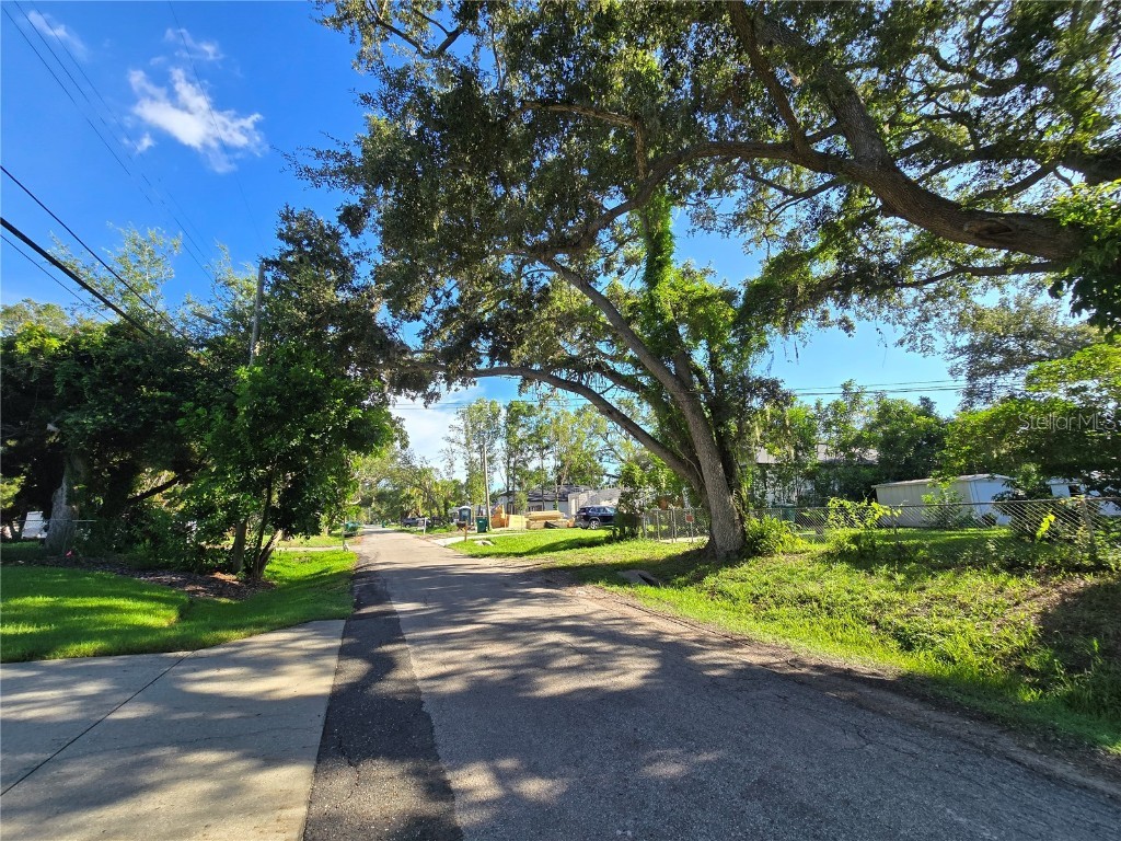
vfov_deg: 89.9
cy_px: 420
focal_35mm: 13
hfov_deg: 106.2
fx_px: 421
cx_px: 560
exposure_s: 1/937
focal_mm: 2.2
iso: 50
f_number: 2.2
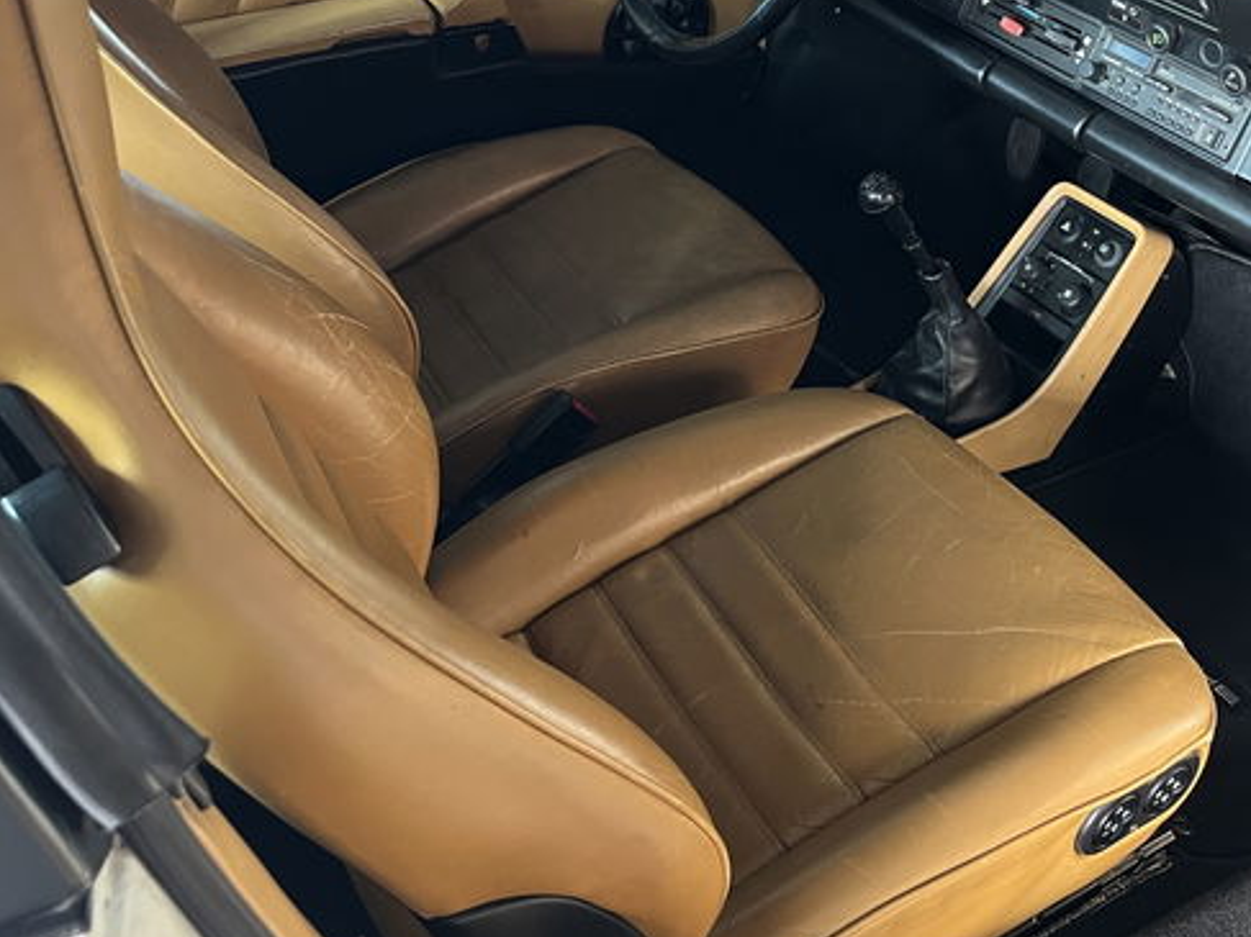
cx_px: 778
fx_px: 1481
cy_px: 375
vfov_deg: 35.0
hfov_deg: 45.4
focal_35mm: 41
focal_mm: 5.1
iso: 250
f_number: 1.6
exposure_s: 1/60
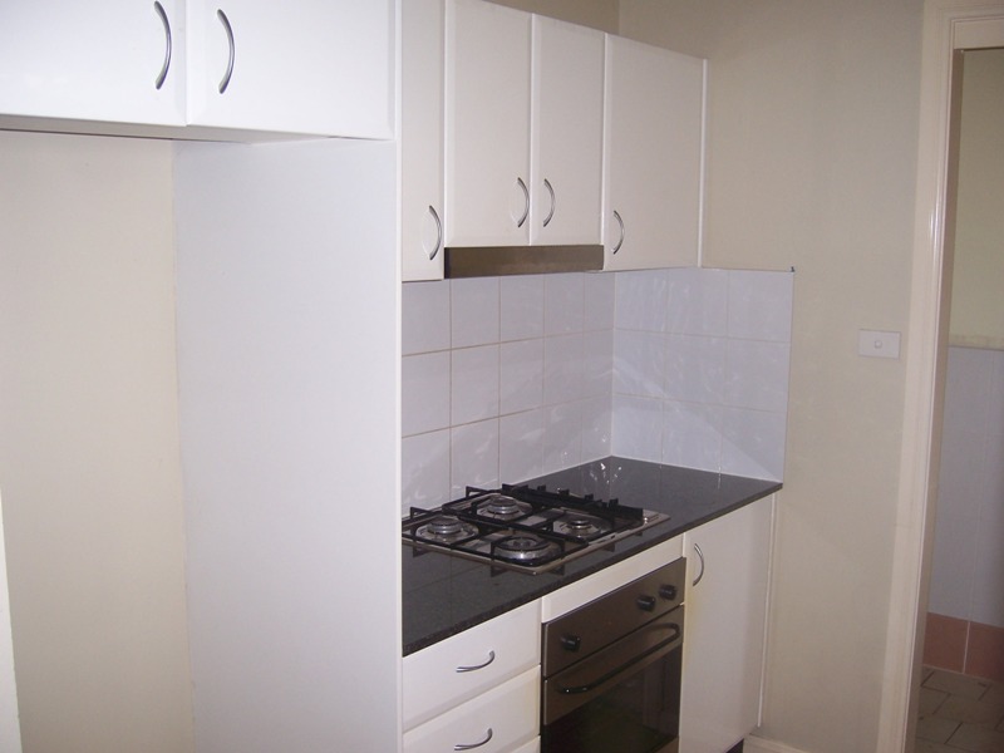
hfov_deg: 51.4
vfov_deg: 39.7
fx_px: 1044
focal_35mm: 36
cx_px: 502
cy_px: 376
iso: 80
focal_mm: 6.2
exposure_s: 1/60
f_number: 2.8
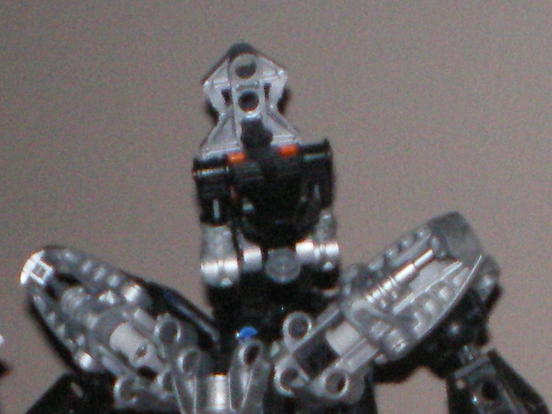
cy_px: 764
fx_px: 2424
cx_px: 80
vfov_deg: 9.3
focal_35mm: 152
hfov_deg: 12.9
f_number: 3.1
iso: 400
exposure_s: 1/30
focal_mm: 6.3
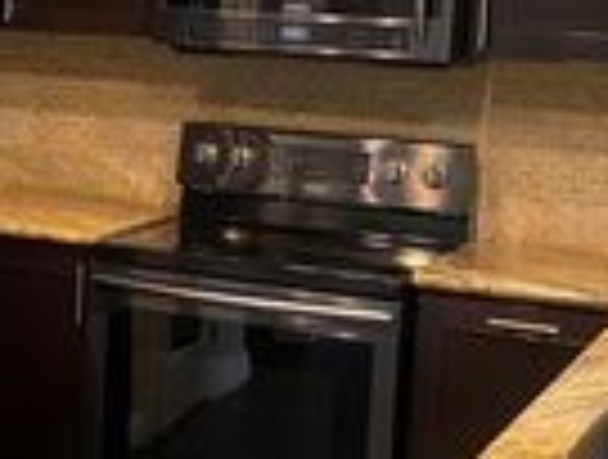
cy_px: 151
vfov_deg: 15.4
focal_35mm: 96
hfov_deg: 19.6
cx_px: -41
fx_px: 1691
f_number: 1.6
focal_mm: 5.1
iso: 125
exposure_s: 1/60
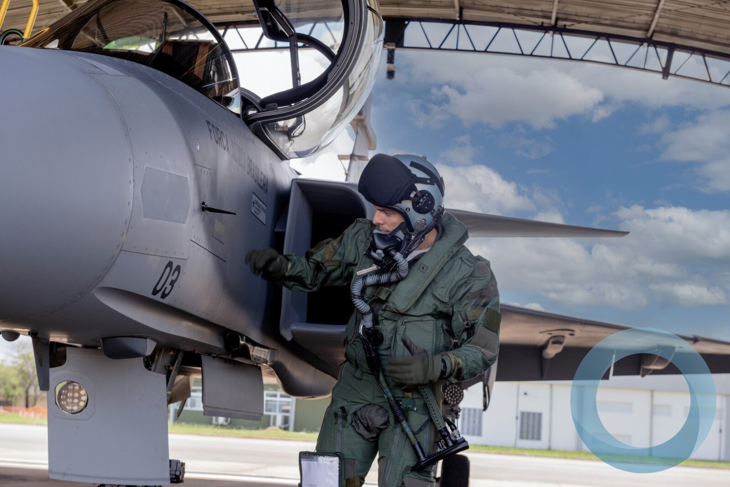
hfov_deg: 28.8
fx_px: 1420
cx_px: 365
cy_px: 244
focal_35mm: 70
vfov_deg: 19.5
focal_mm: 70
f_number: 7.1
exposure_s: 1/250
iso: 400
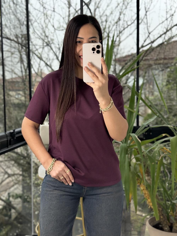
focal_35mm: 48
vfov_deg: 39.7
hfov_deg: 30.3
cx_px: 88
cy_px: 118
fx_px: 327
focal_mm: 6.76
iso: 125
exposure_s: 1/242
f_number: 1.78
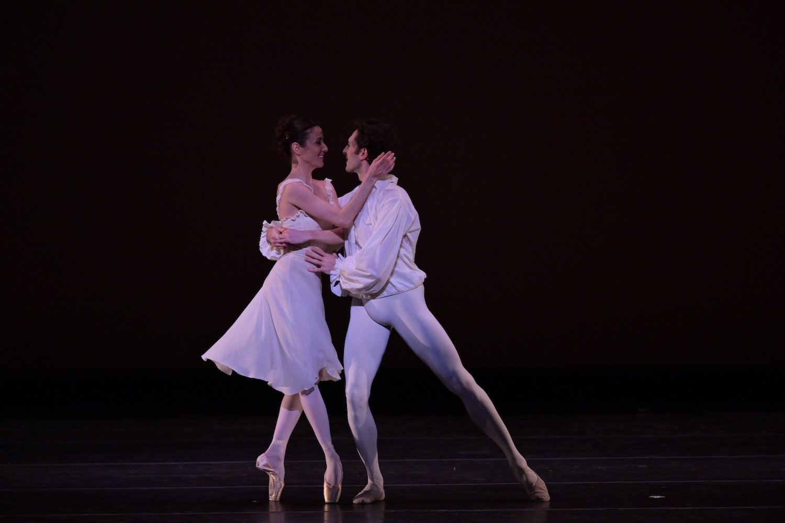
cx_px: 392
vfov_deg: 3.6
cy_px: 262
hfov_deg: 5.4
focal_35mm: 380
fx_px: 8285
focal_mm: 380
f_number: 4
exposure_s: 1/400
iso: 3200
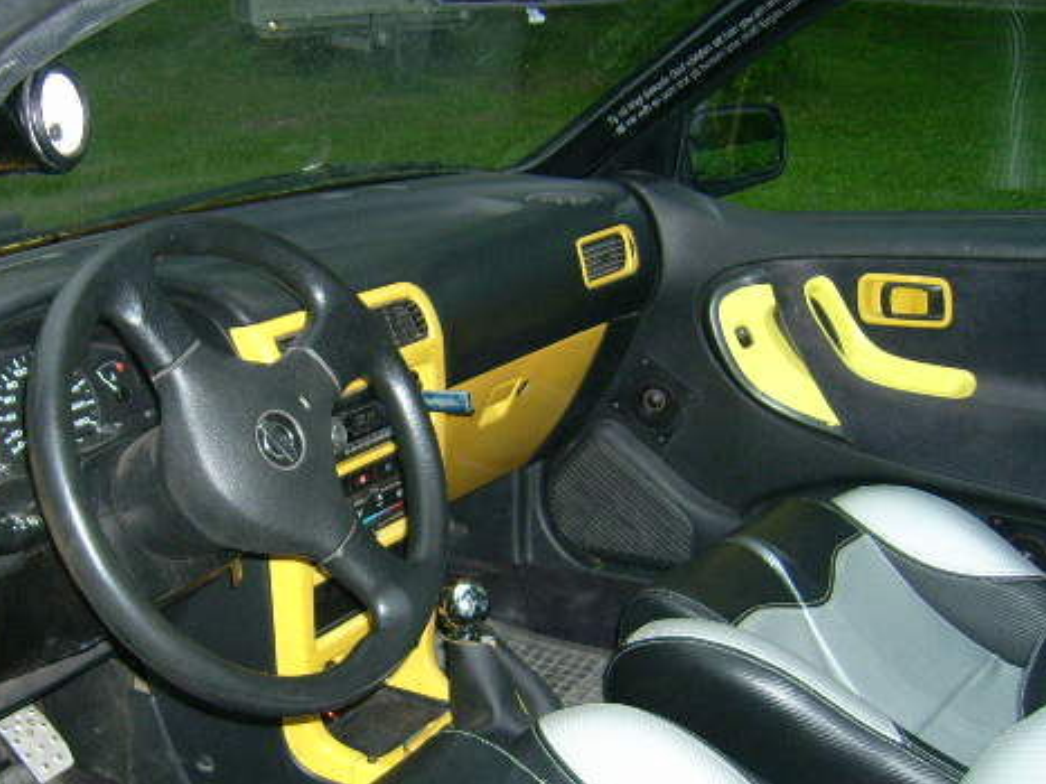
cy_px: 461
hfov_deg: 39.1
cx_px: 331
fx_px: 1450
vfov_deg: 30.2
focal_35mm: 48
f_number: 2.8
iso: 100
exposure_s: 1/60
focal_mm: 5.95
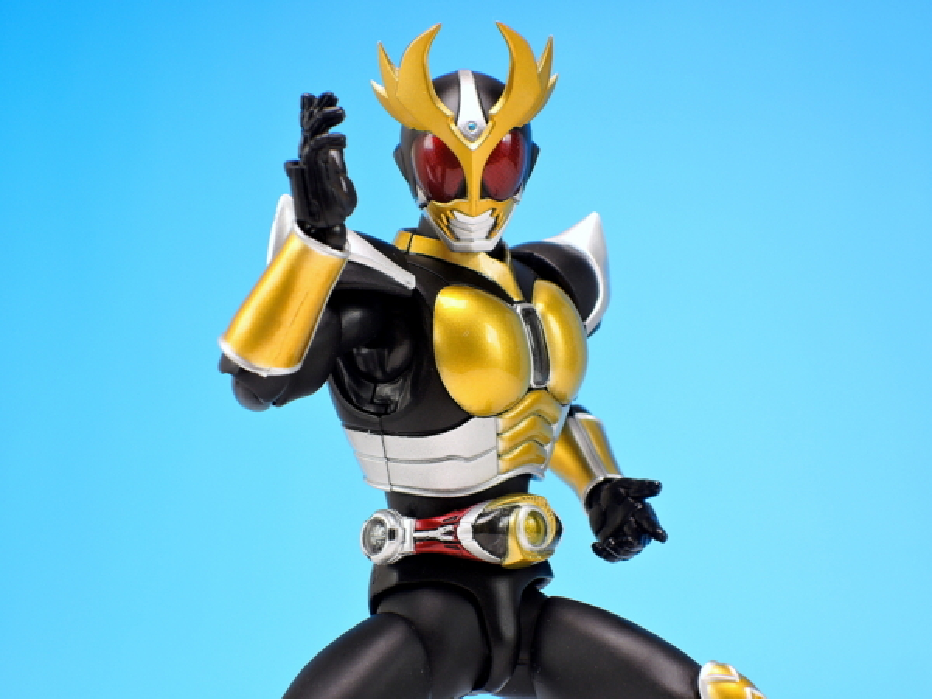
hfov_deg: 16.4
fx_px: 3231
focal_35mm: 120
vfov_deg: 12.3
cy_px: 350
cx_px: 466
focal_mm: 25.5
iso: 80
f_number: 6.3
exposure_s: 1/1.3
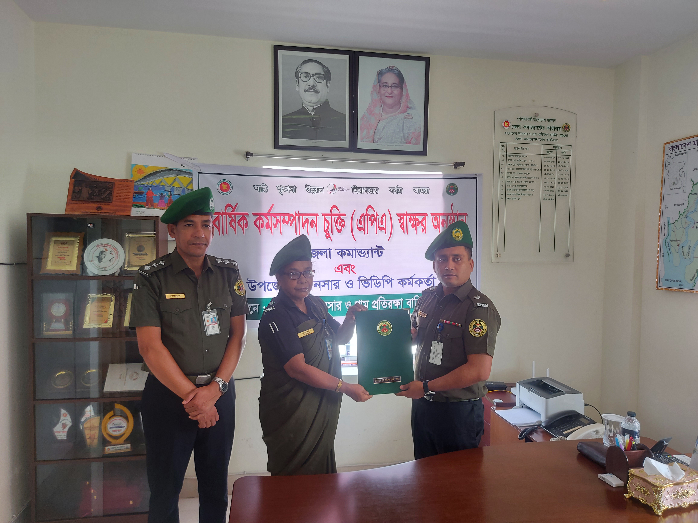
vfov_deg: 56.8
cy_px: 262
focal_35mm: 24
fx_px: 484
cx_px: 349
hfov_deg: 71.6
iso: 80
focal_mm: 5.23
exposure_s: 1/50
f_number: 1.8
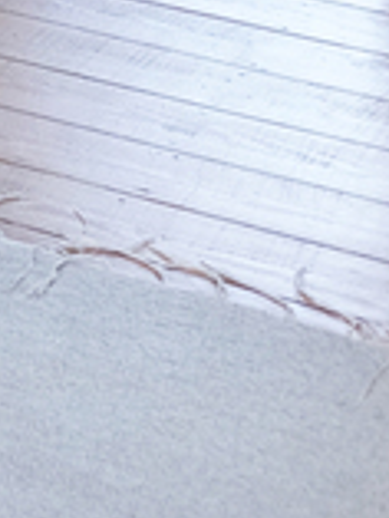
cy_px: -1023
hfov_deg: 8.5
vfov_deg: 9.5
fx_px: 2469
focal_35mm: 165
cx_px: -401
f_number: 2.8
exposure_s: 1/60
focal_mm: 18
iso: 400
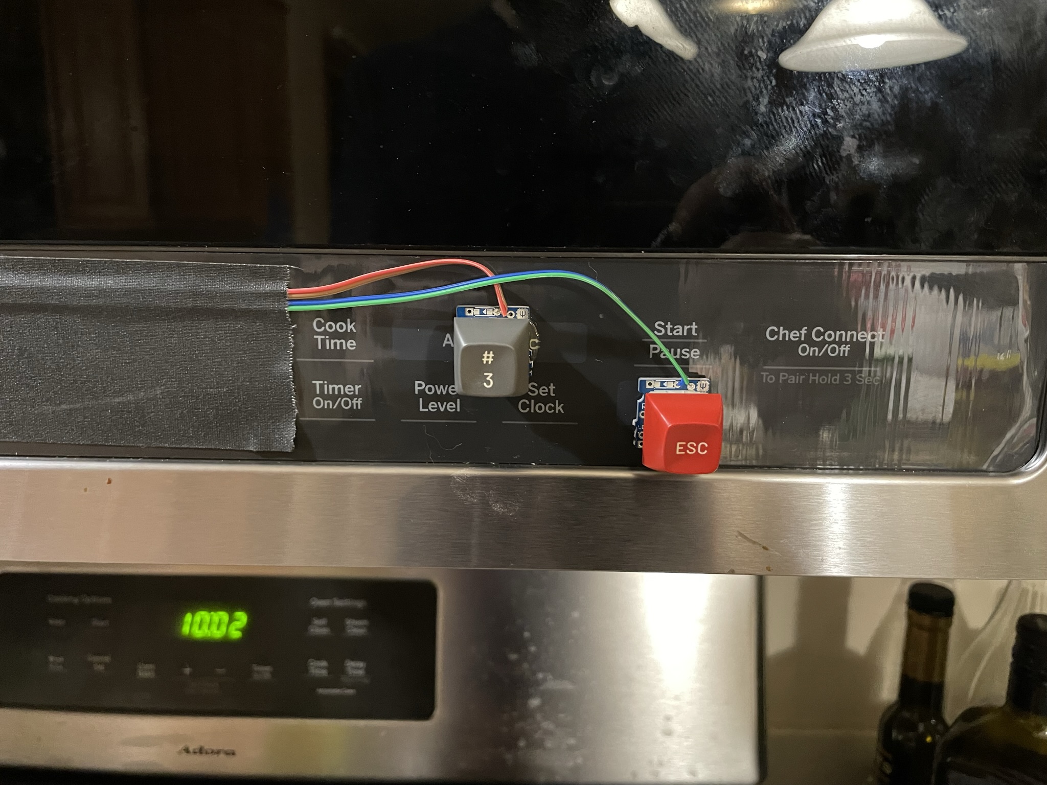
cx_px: 524
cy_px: 392
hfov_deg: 67.3
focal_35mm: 26
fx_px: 786
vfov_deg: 53.1
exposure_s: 1/30
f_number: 1.6
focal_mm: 4.2
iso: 800
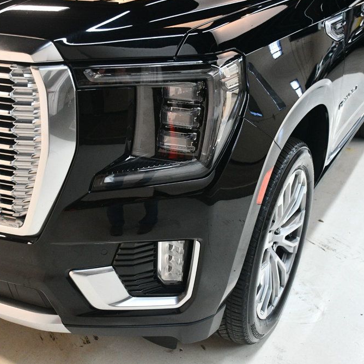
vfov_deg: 39.2
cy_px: 180
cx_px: 149
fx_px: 512
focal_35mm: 43
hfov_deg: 39.0
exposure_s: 1/125
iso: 2200
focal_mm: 22
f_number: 3.5
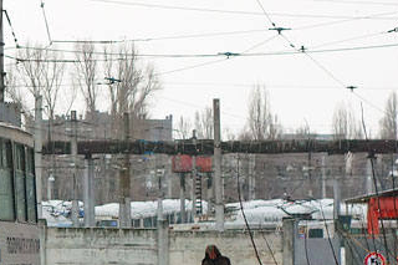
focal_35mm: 304
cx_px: -254
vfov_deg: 4.5
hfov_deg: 6.7
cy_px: 20
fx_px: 3359
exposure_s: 1/500
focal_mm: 30.14
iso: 125
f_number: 4.5
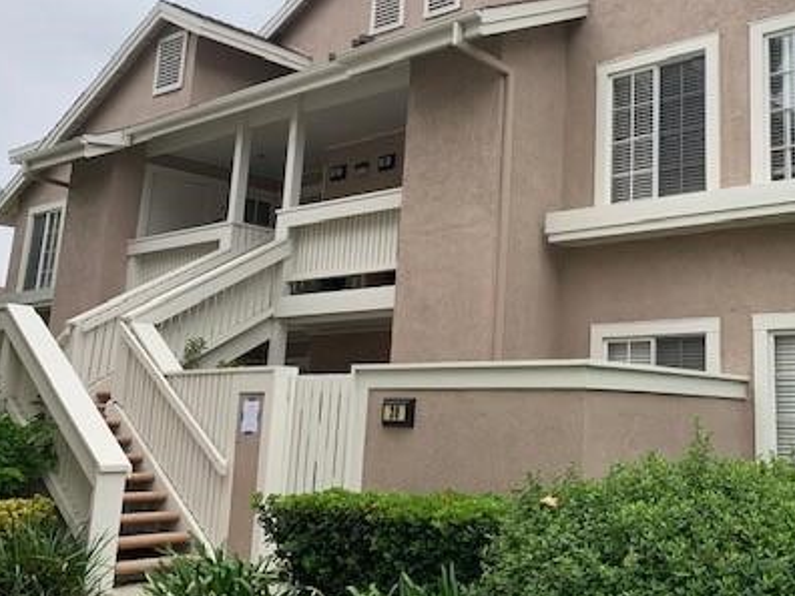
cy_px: 221
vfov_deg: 34.2
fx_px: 965
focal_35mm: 42
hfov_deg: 43.3
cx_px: 602
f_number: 1.8
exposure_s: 1/1748
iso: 25
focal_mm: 4.25
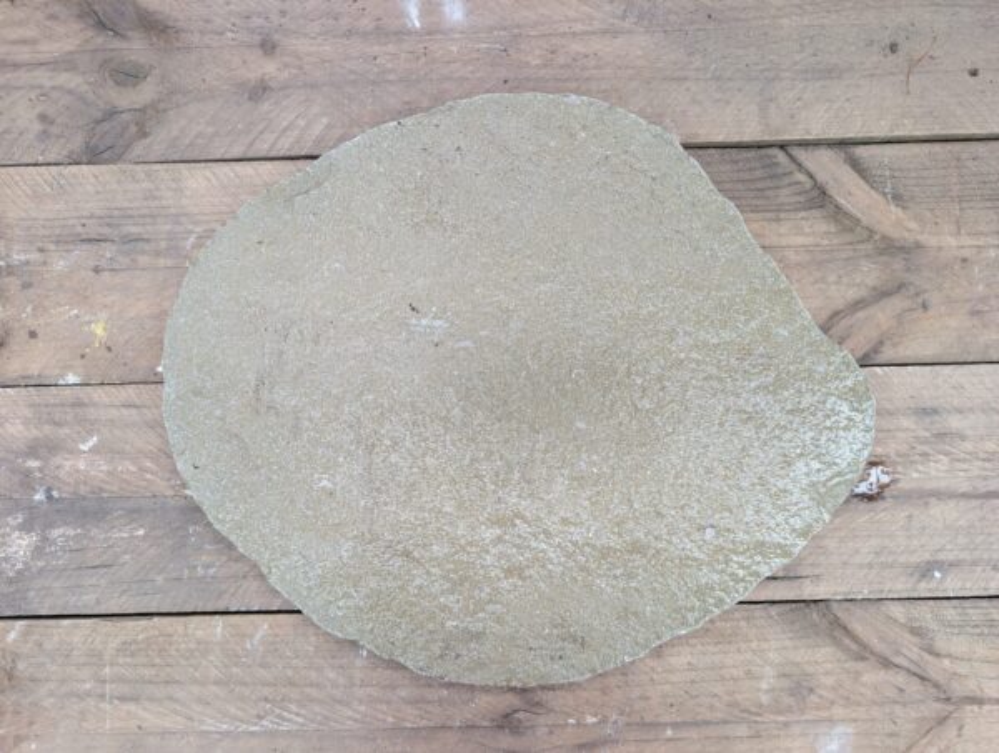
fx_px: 694
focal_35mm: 24
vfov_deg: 57.0
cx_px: 500
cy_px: 376
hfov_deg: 71.5
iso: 36
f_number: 1.68
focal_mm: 6.9
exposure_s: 1/25.9
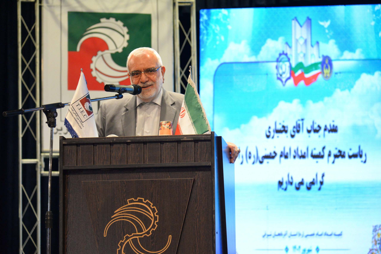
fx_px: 1270
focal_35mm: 120
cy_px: 127
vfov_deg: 11.4
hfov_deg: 17.1
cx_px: 190
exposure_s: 1/160
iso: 4000
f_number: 4
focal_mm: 120
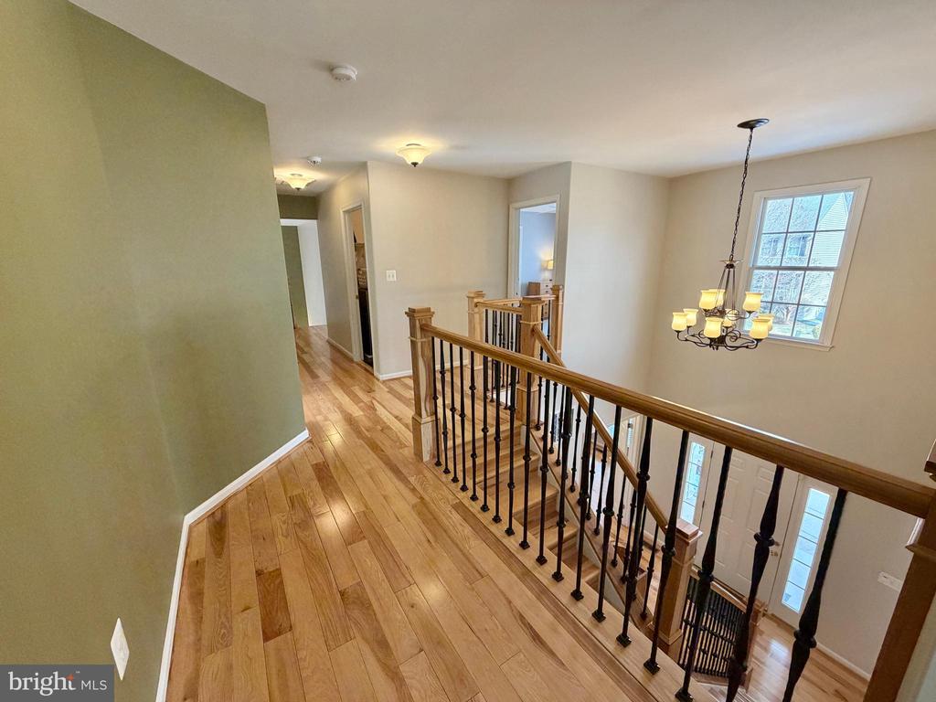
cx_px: 468
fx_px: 379
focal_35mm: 14
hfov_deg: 102.1
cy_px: 351
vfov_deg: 85.7
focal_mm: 2.22
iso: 320
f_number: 2.2
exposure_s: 1/120
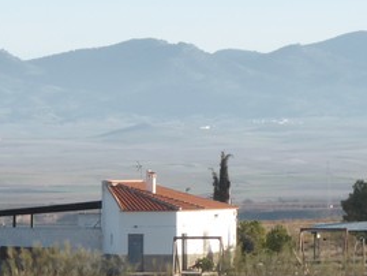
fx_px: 5547
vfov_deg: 2.8
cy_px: 302
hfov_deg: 3.8
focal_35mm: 523
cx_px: 195
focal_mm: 35.6
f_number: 5.5
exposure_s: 1/320
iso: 100
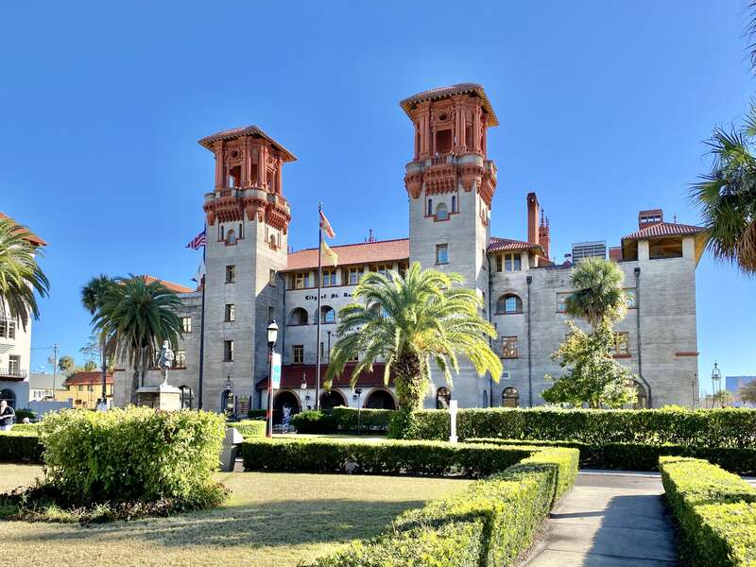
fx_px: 568
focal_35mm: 26
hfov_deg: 67.3
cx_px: 378
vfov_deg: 53.1
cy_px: 284
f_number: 1.8
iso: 32
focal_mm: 4.25
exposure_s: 1/1522
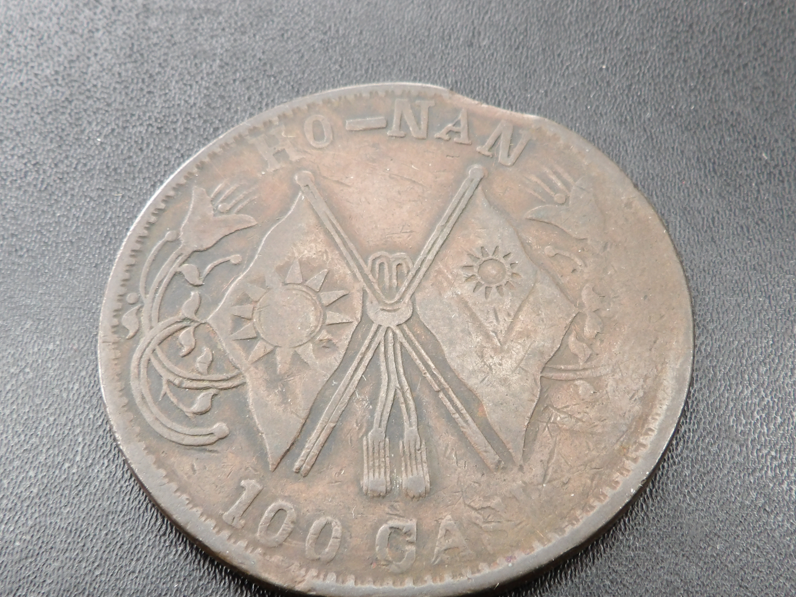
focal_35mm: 55
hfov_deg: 34.9
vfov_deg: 26.5
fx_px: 1265
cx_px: 413
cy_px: 354
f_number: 4.9
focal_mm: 7.6
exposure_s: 1/15
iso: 200
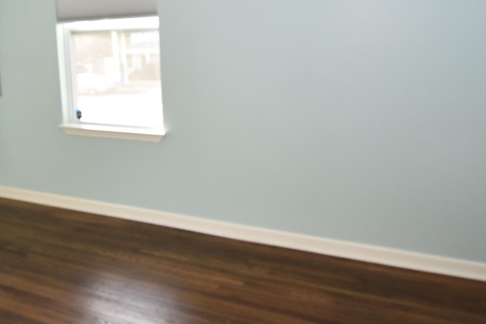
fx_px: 446
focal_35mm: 33
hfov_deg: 56.7
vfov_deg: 38.9
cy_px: 78
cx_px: 189
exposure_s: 1/125
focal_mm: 15
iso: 720
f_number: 5.6
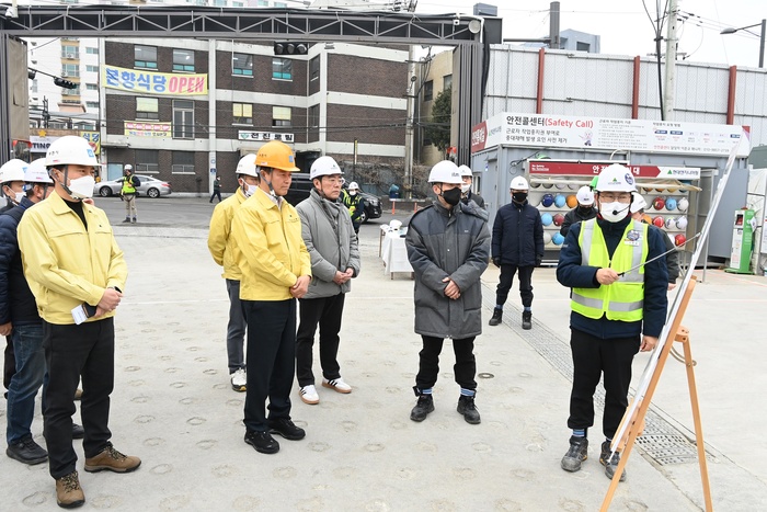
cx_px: 384
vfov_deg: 53.2
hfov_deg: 73.7
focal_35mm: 24
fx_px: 511
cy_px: 256
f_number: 13
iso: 1600
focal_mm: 24
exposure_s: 1/250
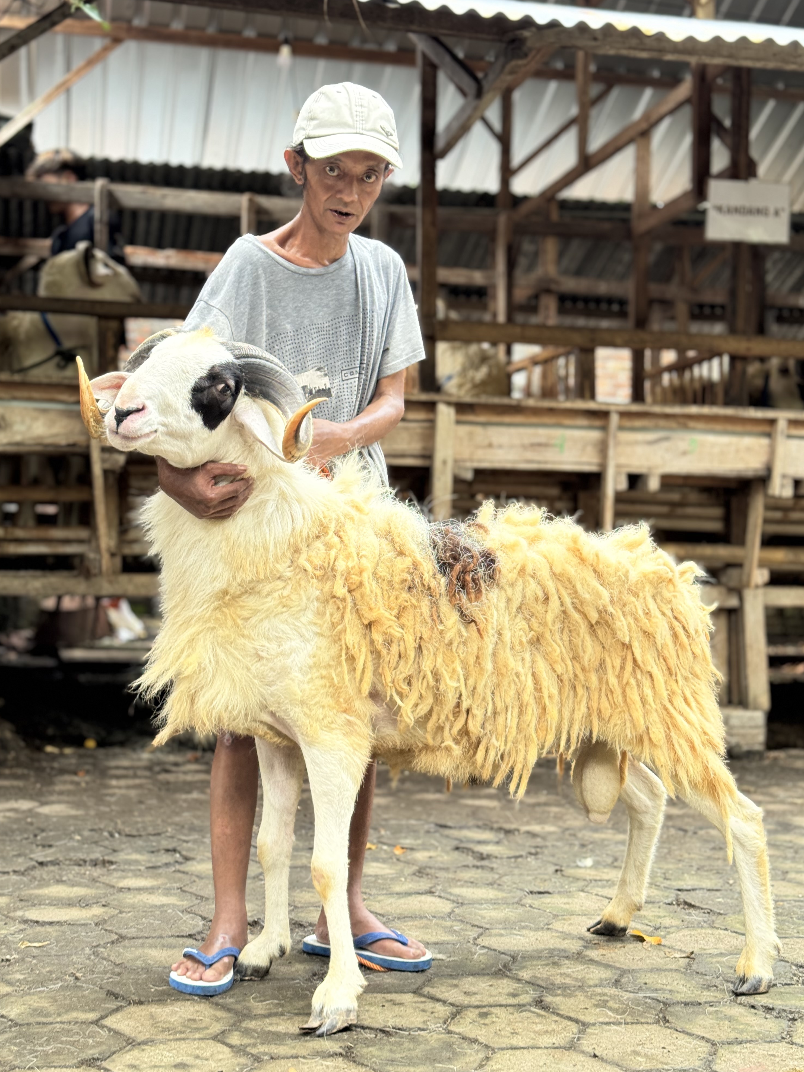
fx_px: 1518
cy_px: 540
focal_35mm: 49
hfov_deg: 29.7
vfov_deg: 38.9
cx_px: 403
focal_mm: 6.76
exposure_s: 1/61
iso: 100
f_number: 1.78
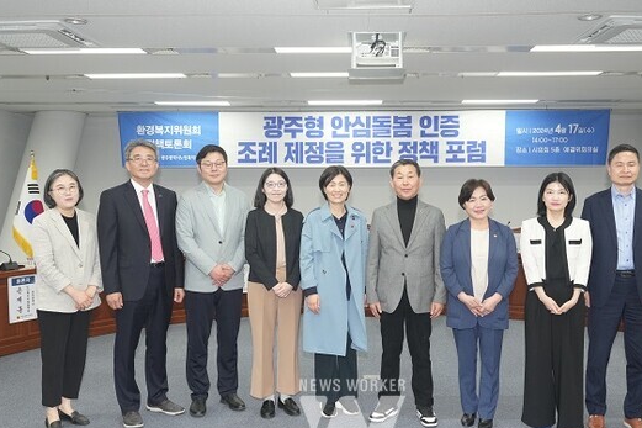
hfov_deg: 50.7
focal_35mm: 38
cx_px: 335
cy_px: 237
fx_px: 677
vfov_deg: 35.0
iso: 2000
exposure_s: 1/125
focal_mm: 33
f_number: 5
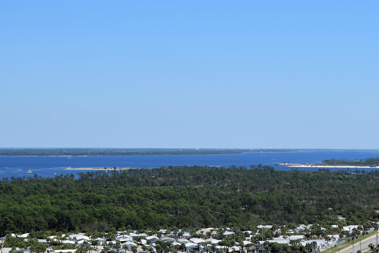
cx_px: 235
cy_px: 162
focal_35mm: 109
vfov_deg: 12.6
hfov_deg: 18.8
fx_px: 1144
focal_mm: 55
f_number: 11
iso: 200
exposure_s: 1/500
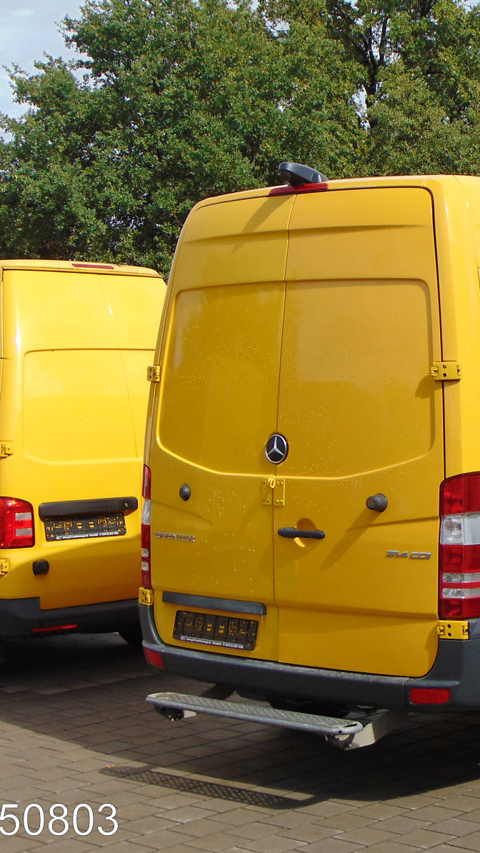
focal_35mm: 73
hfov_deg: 16.1
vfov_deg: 29.0
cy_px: 426
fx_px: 1651
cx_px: 517
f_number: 3.5
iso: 80
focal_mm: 9
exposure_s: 1/250
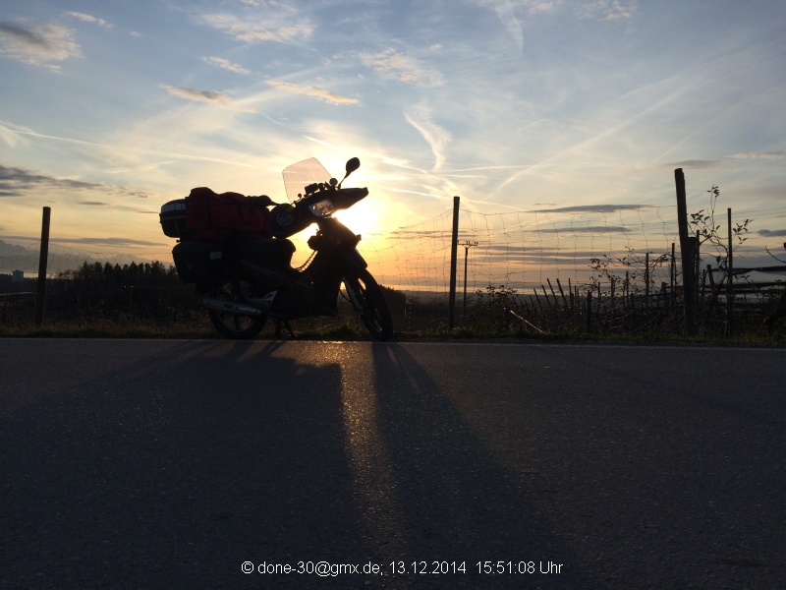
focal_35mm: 29
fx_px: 658
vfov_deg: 48.2
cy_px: 295
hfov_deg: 61.7
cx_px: 393
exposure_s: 1/2740
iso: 32
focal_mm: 4.15
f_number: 2.2
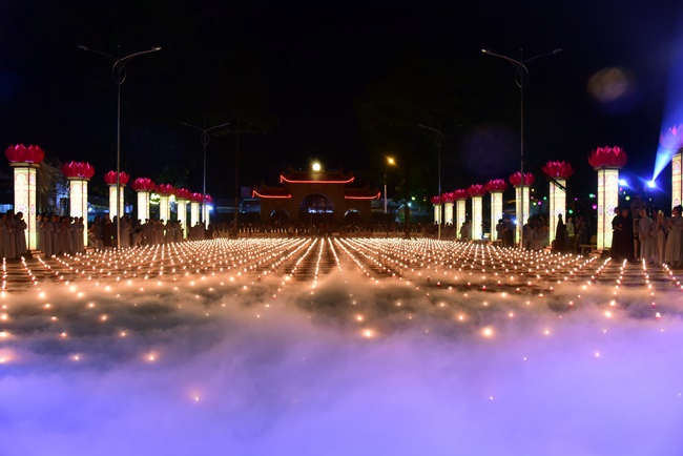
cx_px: 342
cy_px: 228
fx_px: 607
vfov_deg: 41.2
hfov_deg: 58.7
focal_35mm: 32
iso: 2000
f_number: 4
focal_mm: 32
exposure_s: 1/40
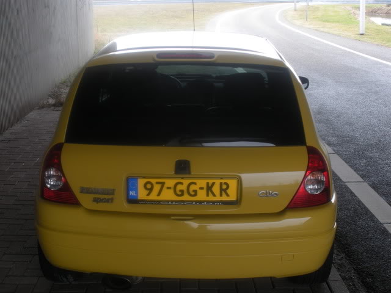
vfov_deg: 28.0
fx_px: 587
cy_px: 146
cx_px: 196
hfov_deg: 36.8
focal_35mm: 52
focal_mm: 9.1
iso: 112
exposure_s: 1/73.8
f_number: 4.4
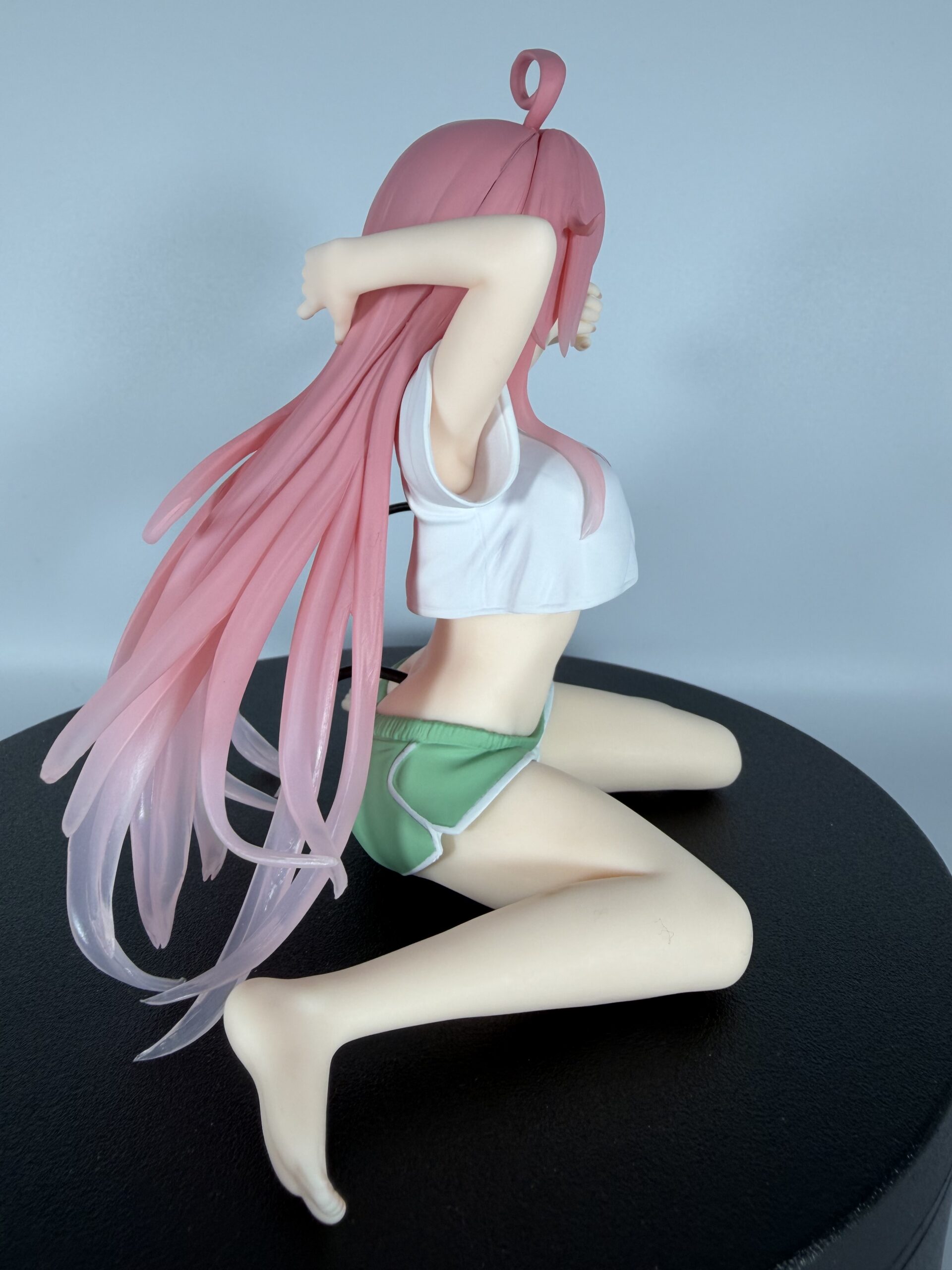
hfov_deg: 56.8
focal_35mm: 24
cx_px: 476
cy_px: 635
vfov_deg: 71.6
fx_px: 880
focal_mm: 2.22
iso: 50
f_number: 2.2
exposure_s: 1/121
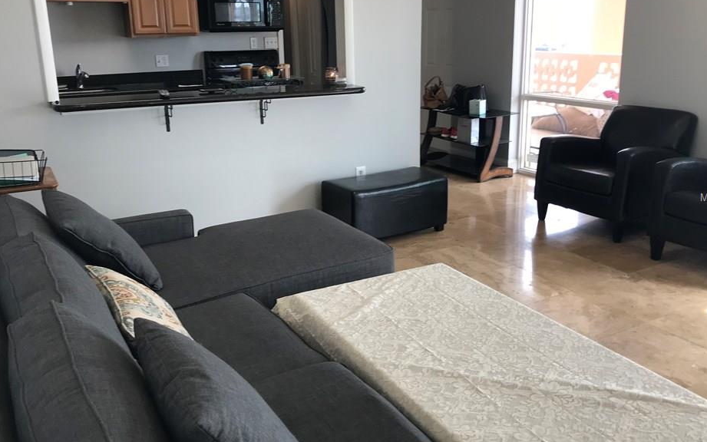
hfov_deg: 58.1
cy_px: 198
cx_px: 354
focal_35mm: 33
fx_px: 636
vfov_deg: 38.3
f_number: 1.8
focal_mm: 3.99
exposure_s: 1/120
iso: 32
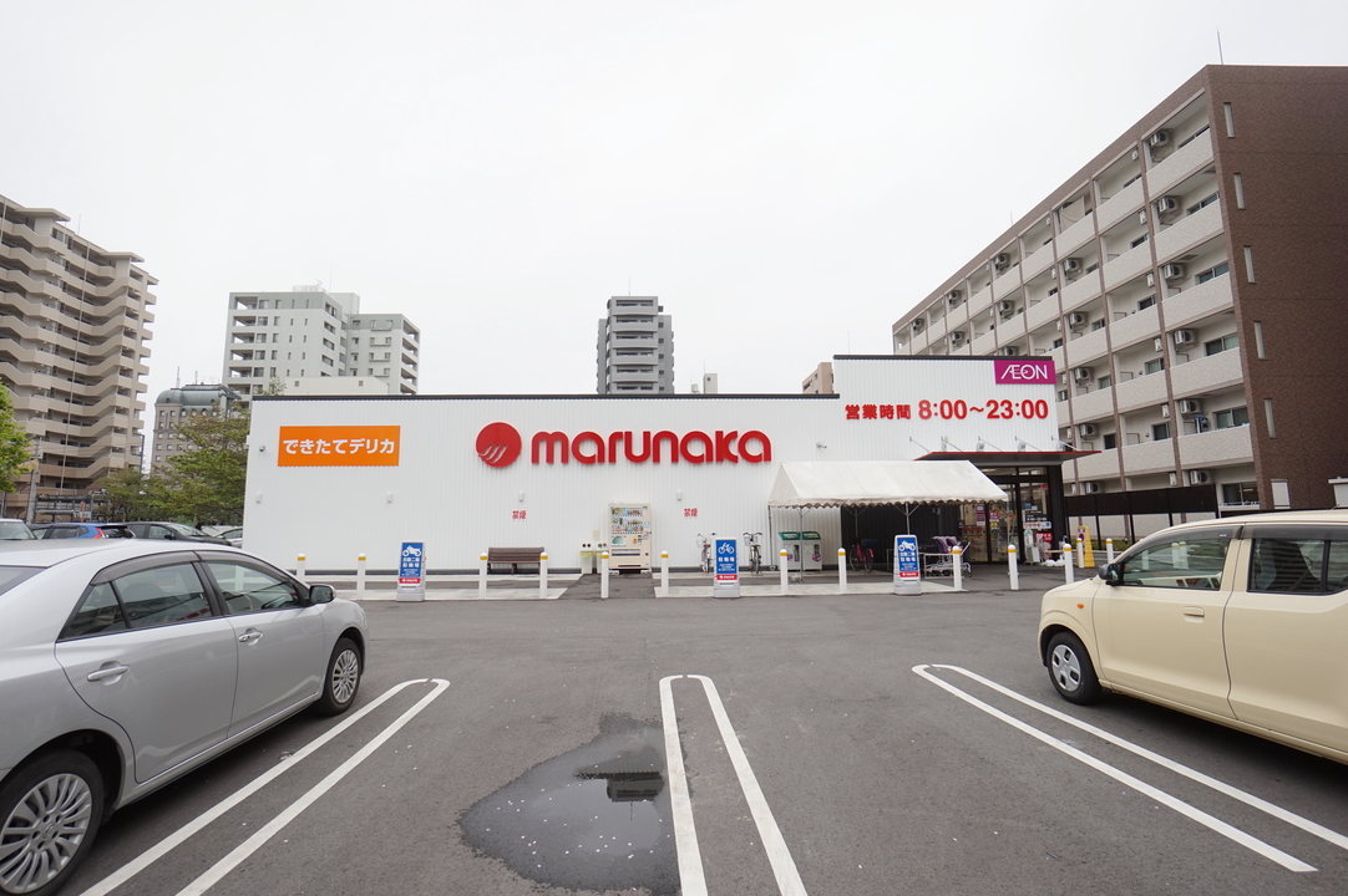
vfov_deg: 77.3
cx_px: 674
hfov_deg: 100.4
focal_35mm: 15
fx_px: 561
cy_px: 448
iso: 100
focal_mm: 10
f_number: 6.3
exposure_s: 1/80
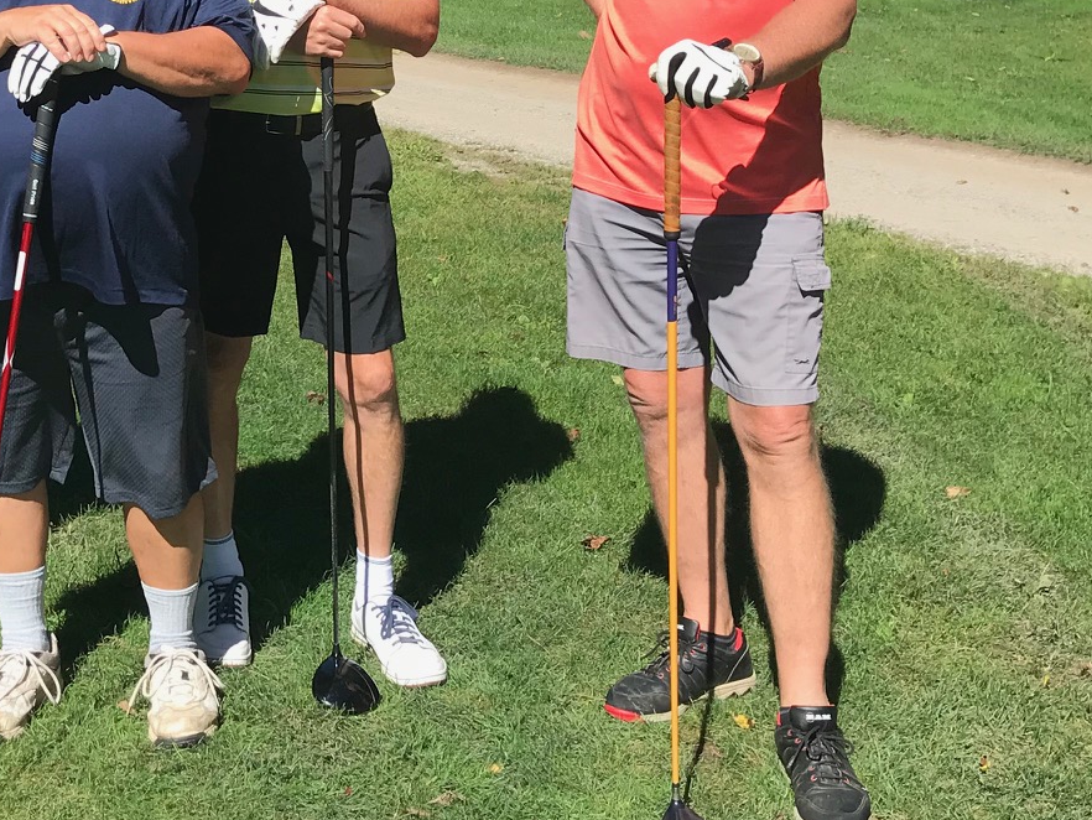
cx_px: 300
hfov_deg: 29.9
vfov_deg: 22.3
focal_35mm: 64
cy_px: 58
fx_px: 2020
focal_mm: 3.99
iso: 20
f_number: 1.8
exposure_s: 1/1597
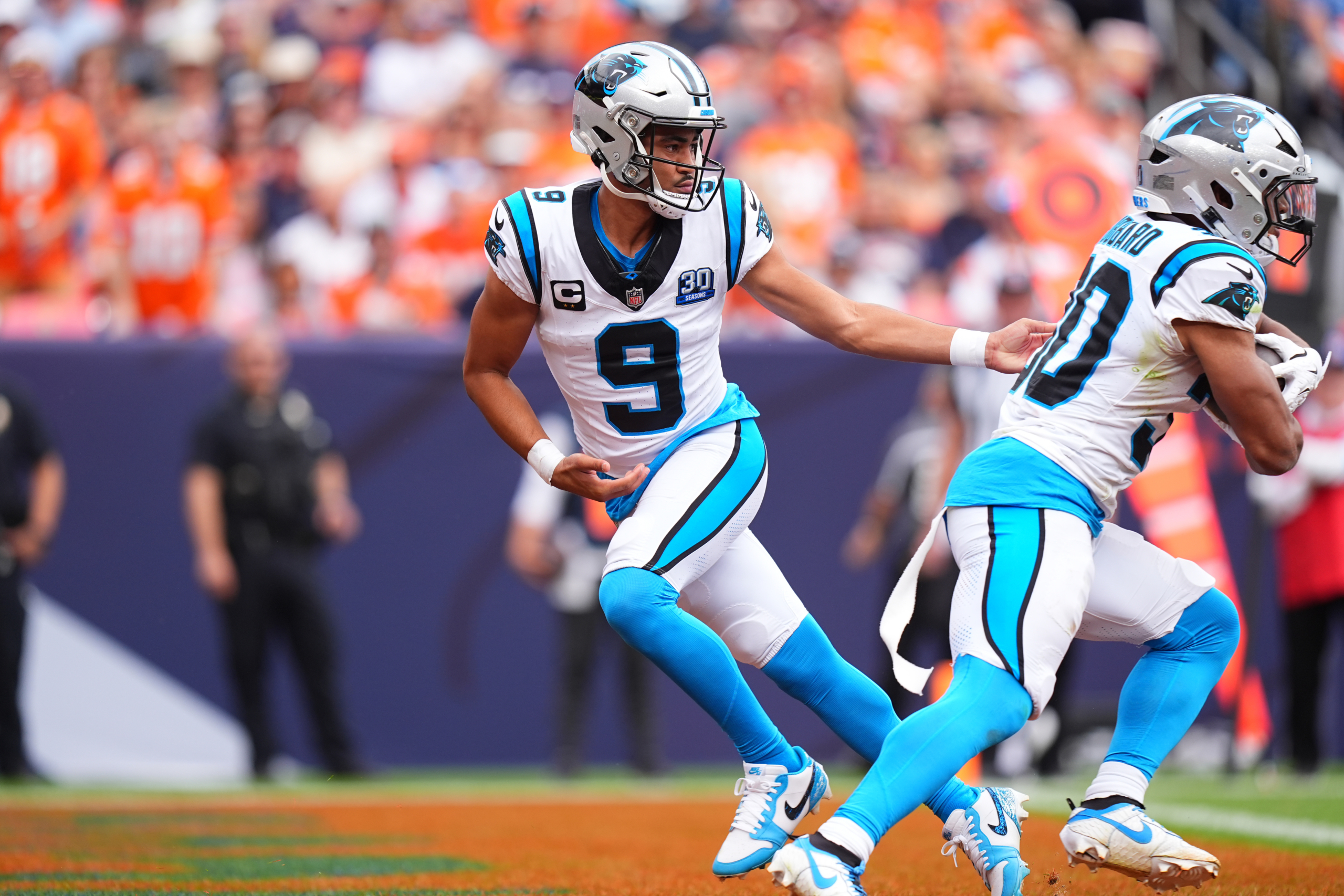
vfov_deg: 3.4
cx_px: 672
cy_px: 448
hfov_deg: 5.2
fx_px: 14933
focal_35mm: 400
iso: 800
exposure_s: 1/2500
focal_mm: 400
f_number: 3.2
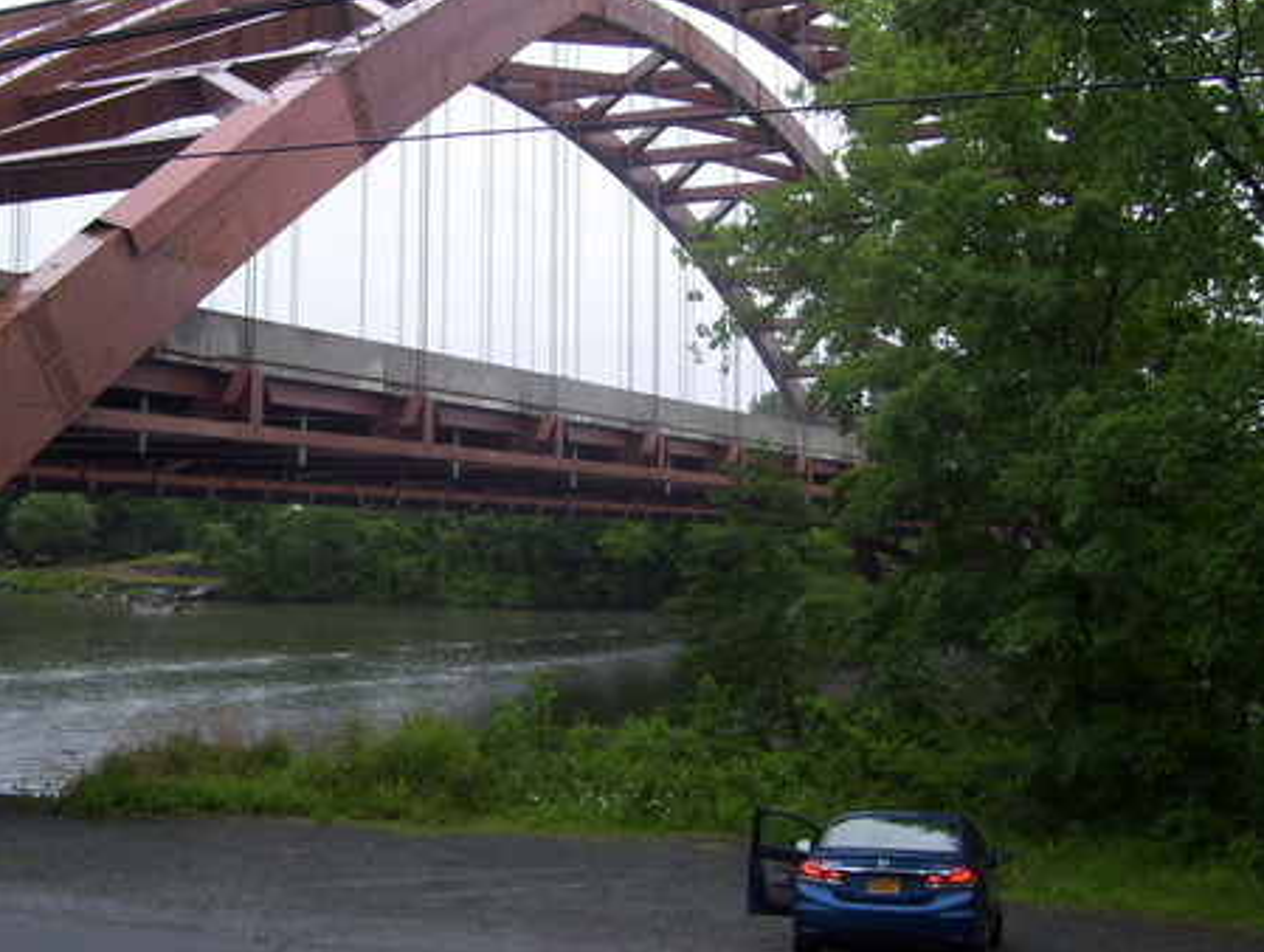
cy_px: 417
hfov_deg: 39.2
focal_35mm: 48
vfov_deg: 30.3
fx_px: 1755
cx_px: 431
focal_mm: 6
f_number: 2.7
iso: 80
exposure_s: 1/320
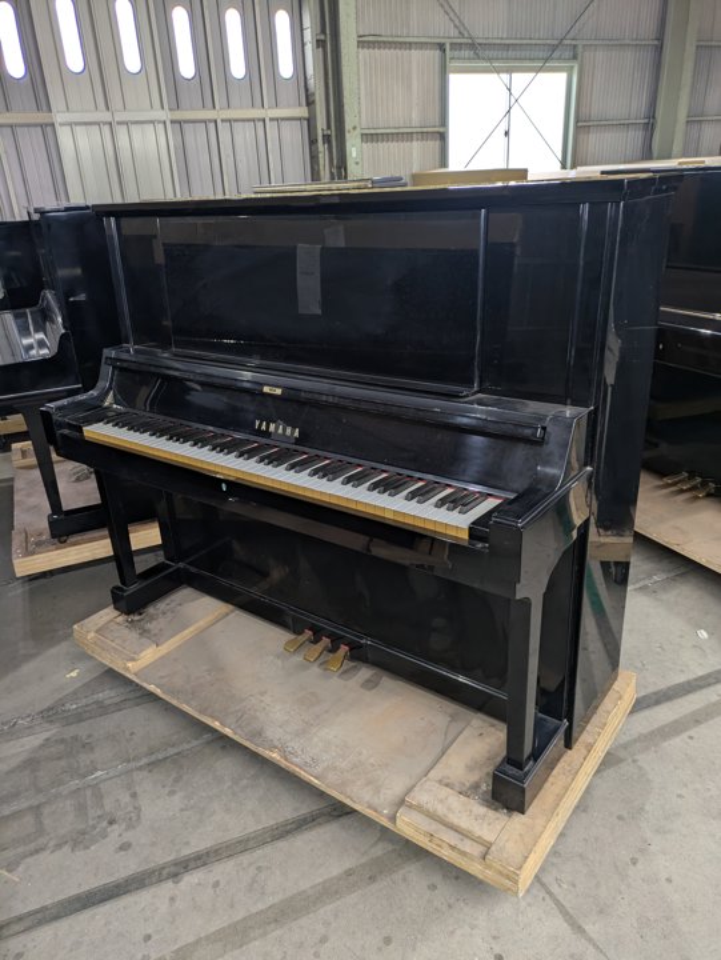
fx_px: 693
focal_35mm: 25
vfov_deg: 69.4
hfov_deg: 54.9
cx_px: 360
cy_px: 480
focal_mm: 5.43
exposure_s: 1/60
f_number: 1.89
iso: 93
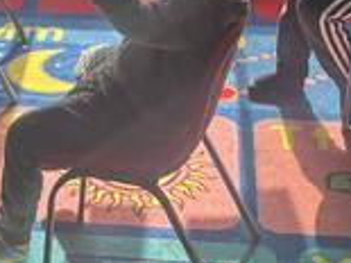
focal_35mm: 124
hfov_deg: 15.6
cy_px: -277
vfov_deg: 10.8
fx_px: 1256
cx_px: -14
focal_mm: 6.76
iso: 80
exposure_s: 1/223
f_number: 1.78
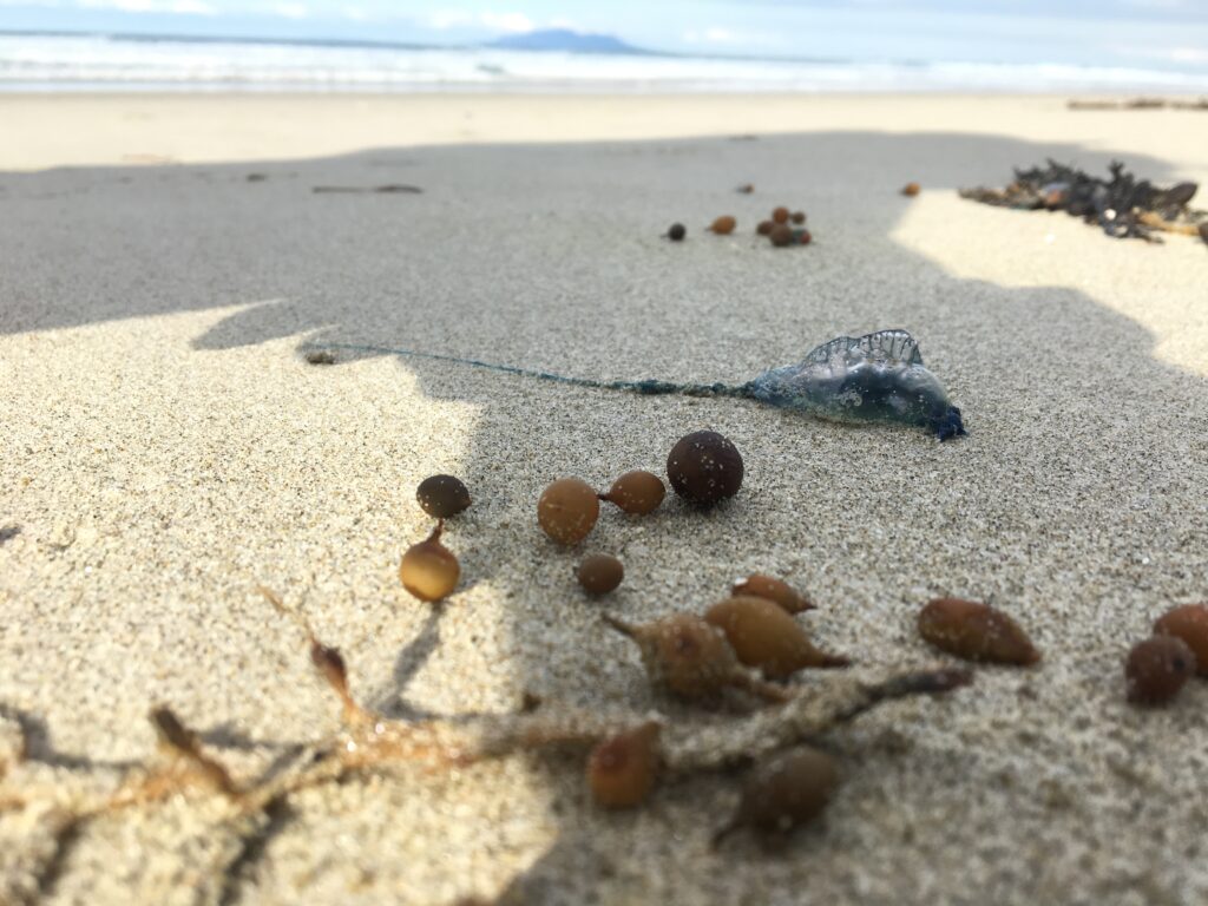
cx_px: 604
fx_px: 1012
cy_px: 453
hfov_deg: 61.7
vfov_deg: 48.2
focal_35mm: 29
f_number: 2.2
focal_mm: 4.15
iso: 25
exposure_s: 1/466
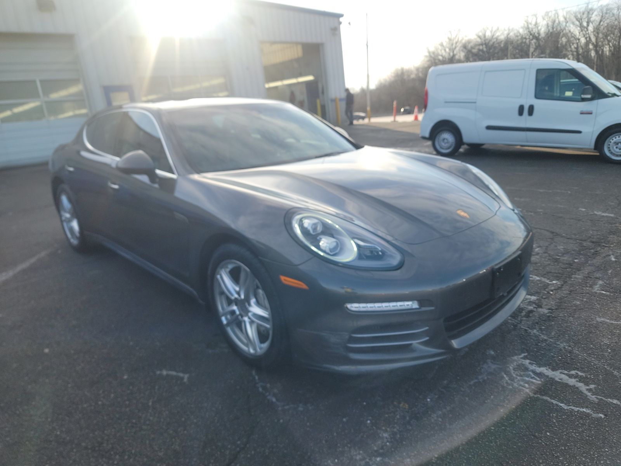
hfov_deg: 71.6
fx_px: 431
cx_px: 310
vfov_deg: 56.8
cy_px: 233
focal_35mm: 24
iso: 50
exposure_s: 1/371
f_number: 1.8
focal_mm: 6.7
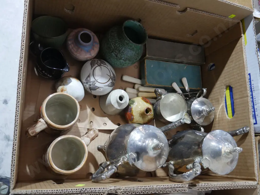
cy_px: 98
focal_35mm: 34
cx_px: 130
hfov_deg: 53.9
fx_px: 255
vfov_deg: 41.8
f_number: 4
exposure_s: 1/60
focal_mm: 17
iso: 1600
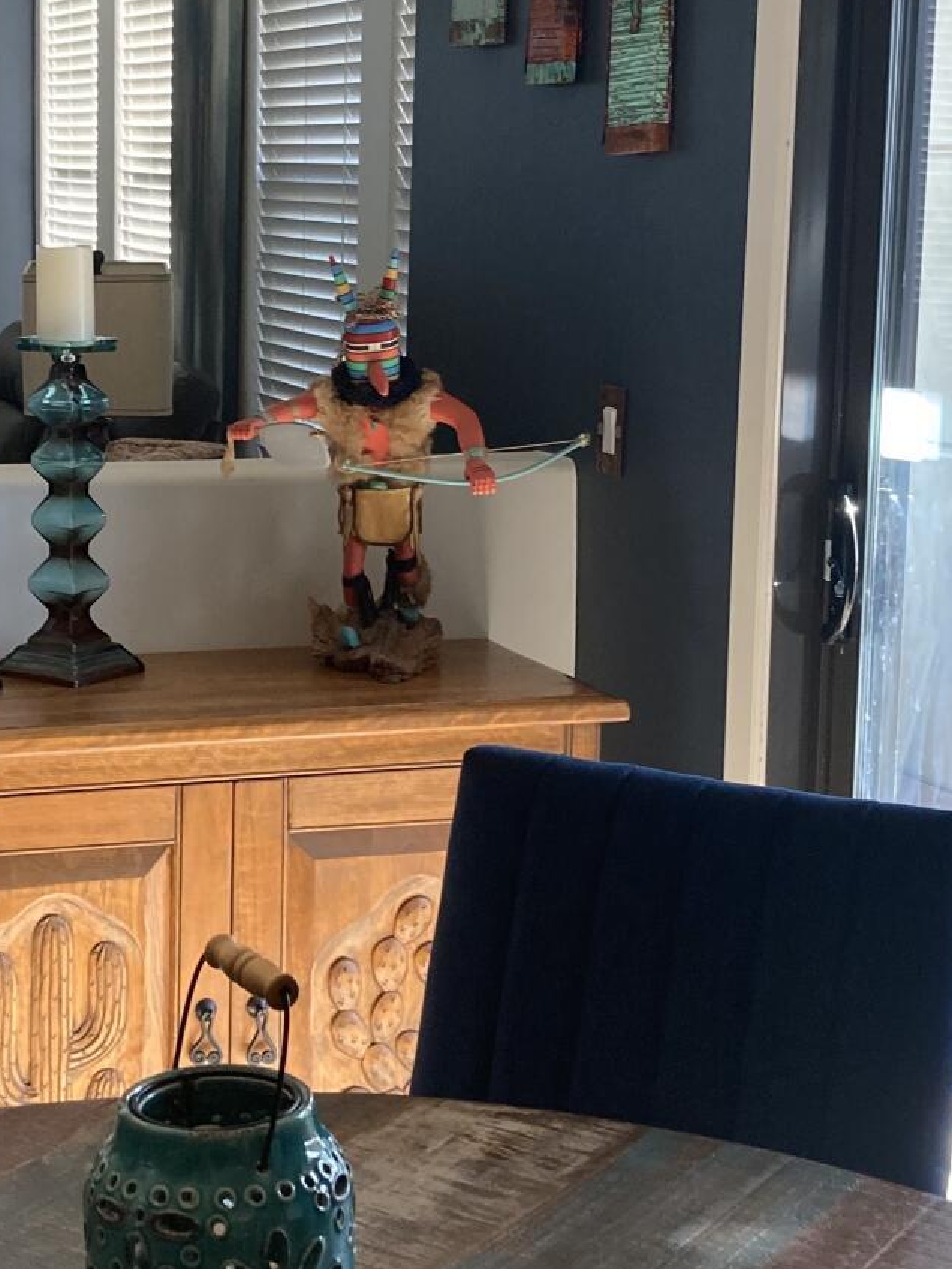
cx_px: 290
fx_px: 2420
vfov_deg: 29.3
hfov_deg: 22.1
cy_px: 498
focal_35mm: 66
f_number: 1.8
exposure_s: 1/69
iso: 80
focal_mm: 3.99
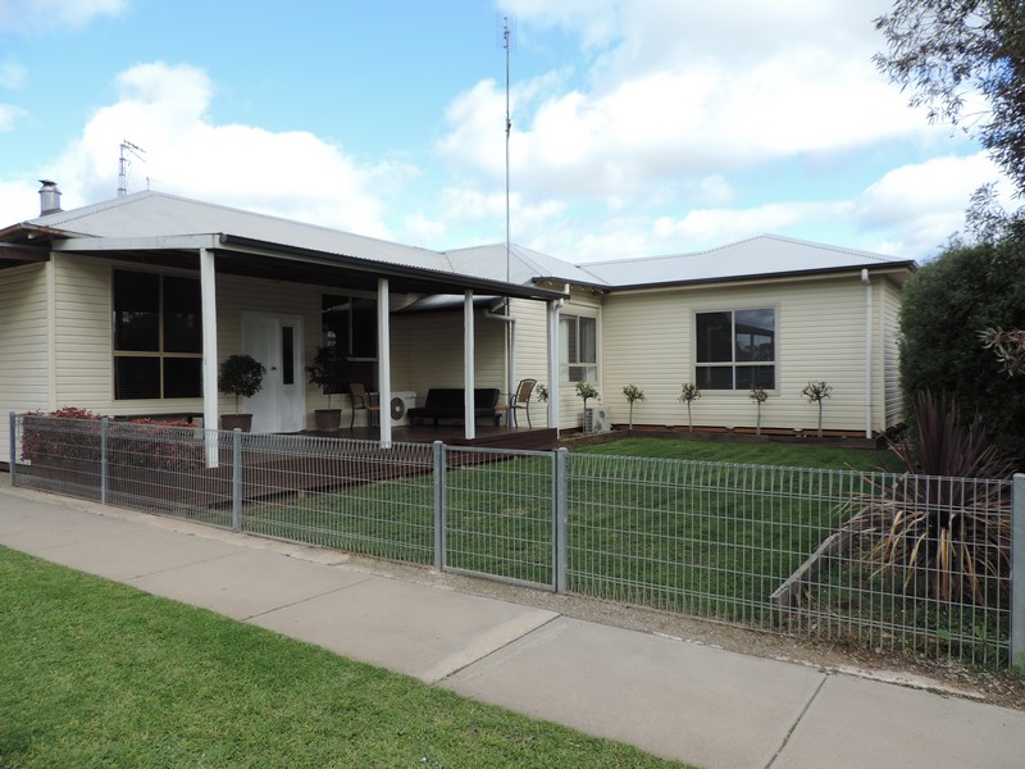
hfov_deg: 71.6
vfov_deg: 56.8
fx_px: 711
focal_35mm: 24
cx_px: 512
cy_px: 384
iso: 80
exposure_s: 1/500
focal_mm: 4.3
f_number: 3
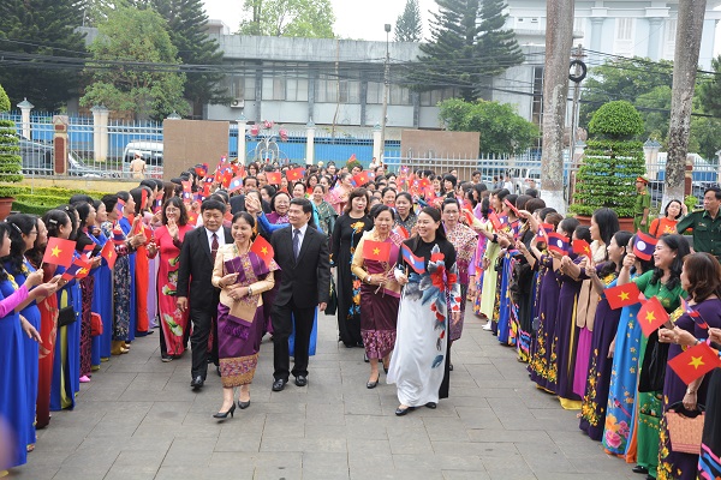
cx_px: 360
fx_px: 961
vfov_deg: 28.1
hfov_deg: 41.1
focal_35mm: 48
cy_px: 240
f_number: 5.6
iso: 200
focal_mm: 32
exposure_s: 1/160
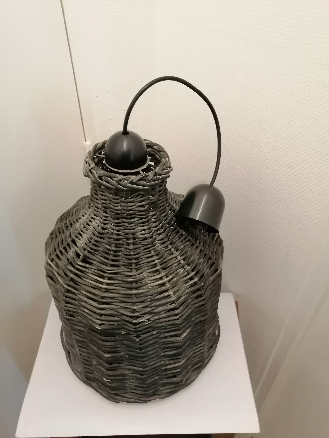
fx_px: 329
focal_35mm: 26
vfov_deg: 67.3
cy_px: 219
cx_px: 164
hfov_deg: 53.1
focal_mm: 3.96
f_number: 1.8
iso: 320
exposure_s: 1/25
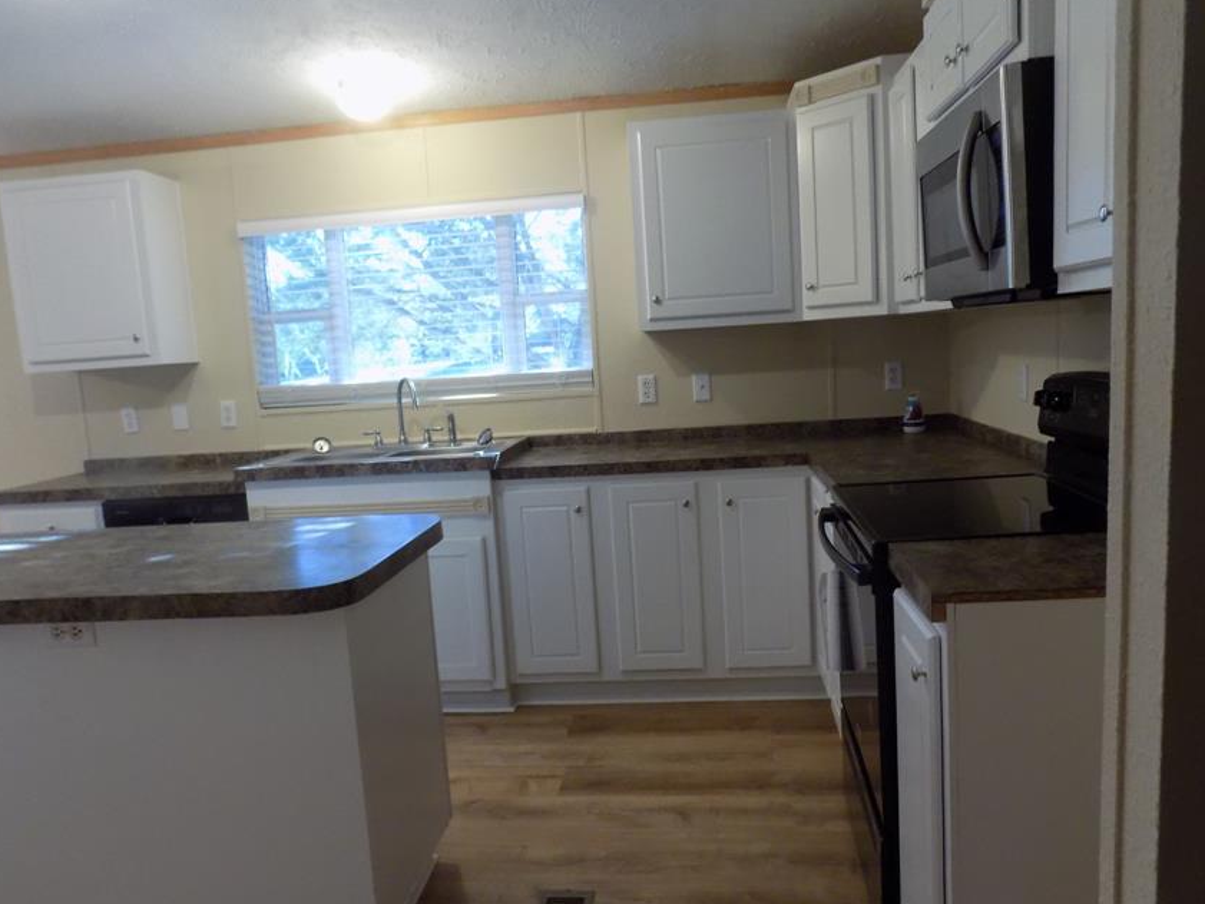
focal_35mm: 28
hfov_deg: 63.4
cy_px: 494
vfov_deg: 49.7
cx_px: 587
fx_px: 975
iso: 220
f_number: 3.1
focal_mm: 4
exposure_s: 1/30
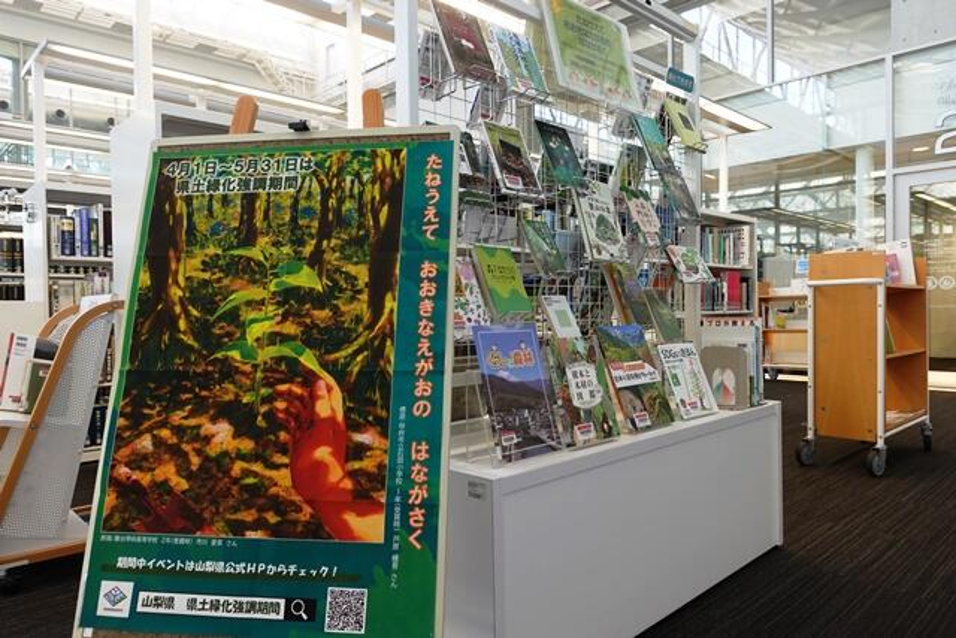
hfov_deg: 73.7
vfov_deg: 53.2
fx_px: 637
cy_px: 319
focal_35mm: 24
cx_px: 478
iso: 160
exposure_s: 1/30
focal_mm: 8.8
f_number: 3.5
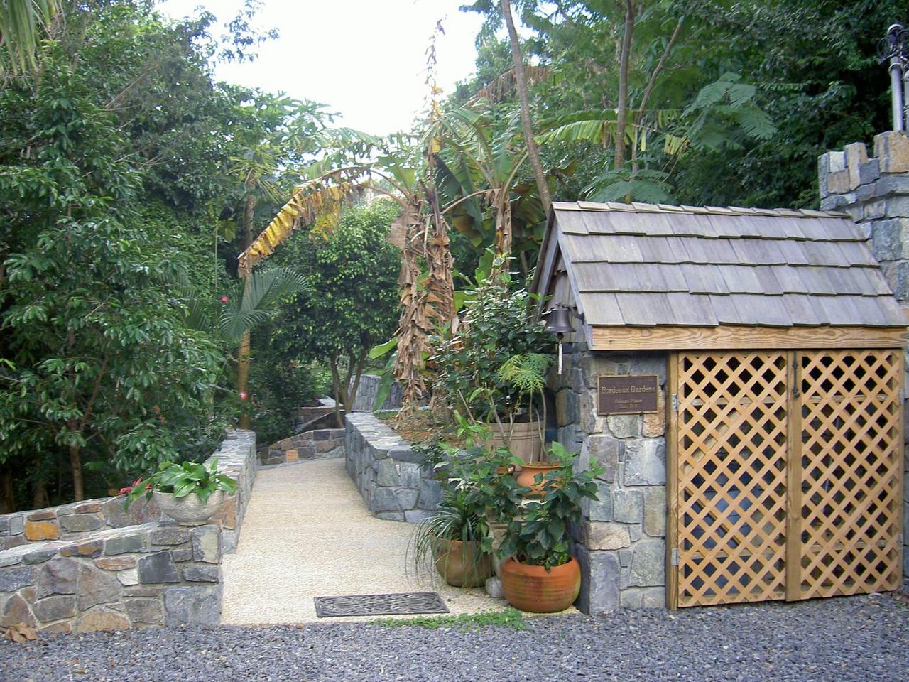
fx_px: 1024
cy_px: 341
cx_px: 454
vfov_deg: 36.8
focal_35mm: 39
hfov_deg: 47.9
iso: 100
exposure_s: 1/80
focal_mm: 8
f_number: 2.8
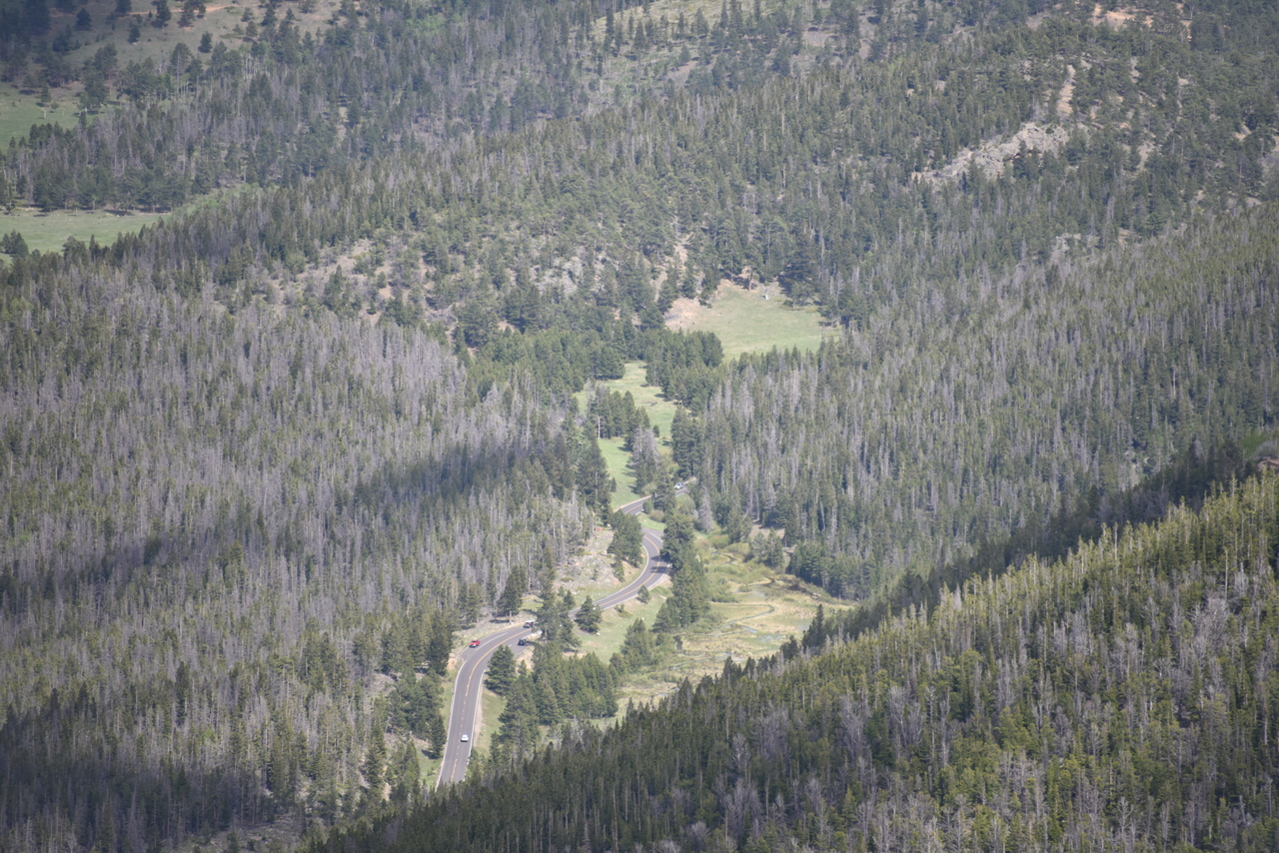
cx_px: 640
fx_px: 10660
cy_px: 426
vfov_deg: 4.6
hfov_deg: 6.9
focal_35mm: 300
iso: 220
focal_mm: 300
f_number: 5.6
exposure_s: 1/640
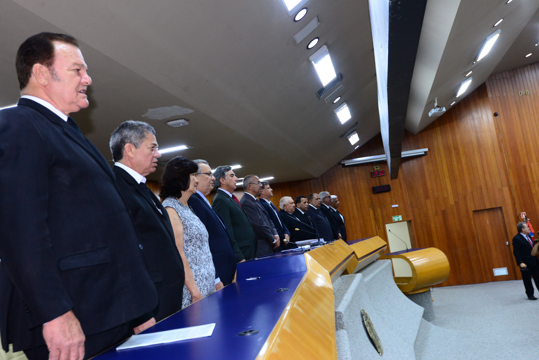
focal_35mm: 35
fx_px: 524
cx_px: 270
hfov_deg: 54.4
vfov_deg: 37.9
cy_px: 180
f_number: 5.6
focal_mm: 35
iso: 2500
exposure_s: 1/60
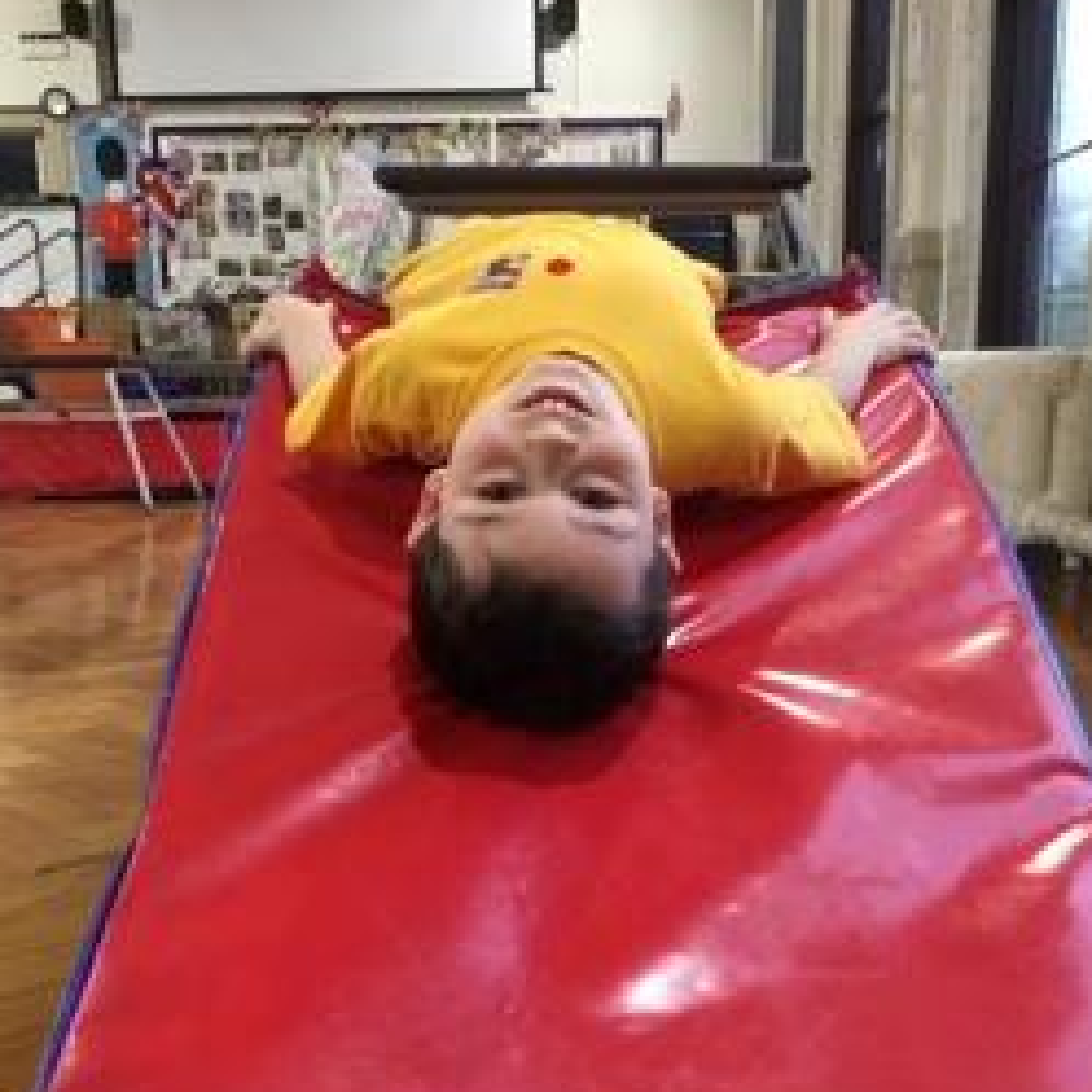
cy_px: 767
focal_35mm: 44
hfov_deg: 38.3
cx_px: 553
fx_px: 1570
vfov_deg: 37.7
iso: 125
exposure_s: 1/33
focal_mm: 3.3
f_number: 2.4
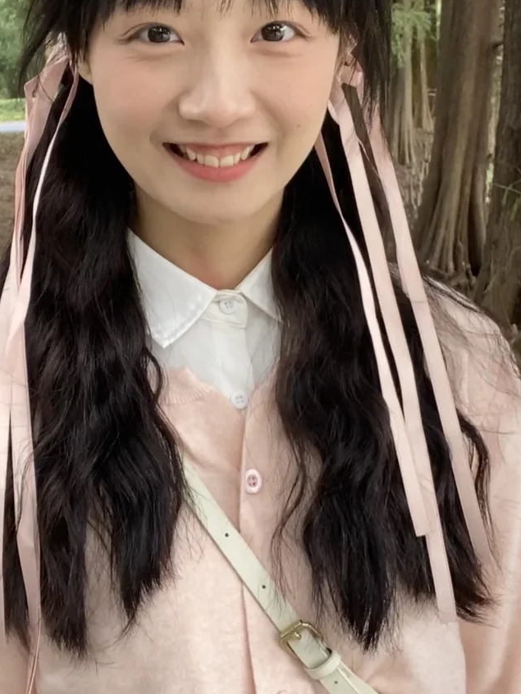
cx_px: 243
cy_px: 319
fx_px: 1024
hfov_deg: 28.5
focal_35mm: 51
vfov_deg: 37.5
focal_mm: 2.71
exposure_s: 1/122
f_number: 2.2
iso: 80
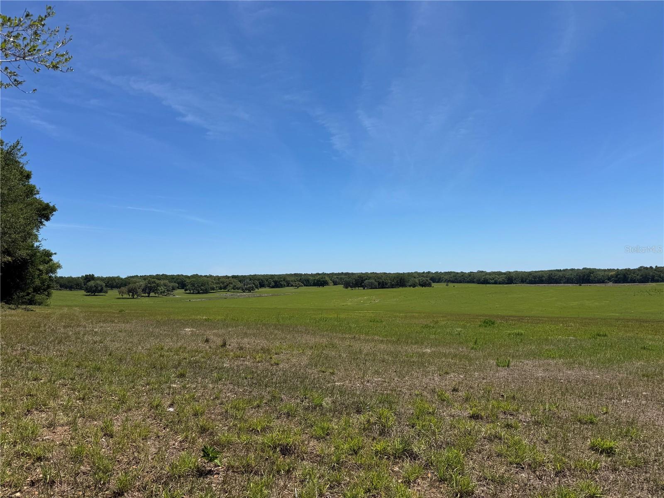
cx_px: 332
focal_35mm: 24
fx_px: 460
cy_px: 249
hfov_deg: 71.6
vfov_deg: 56.8
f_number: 1.78
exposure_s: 1/7092
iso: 80
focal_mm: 6.76
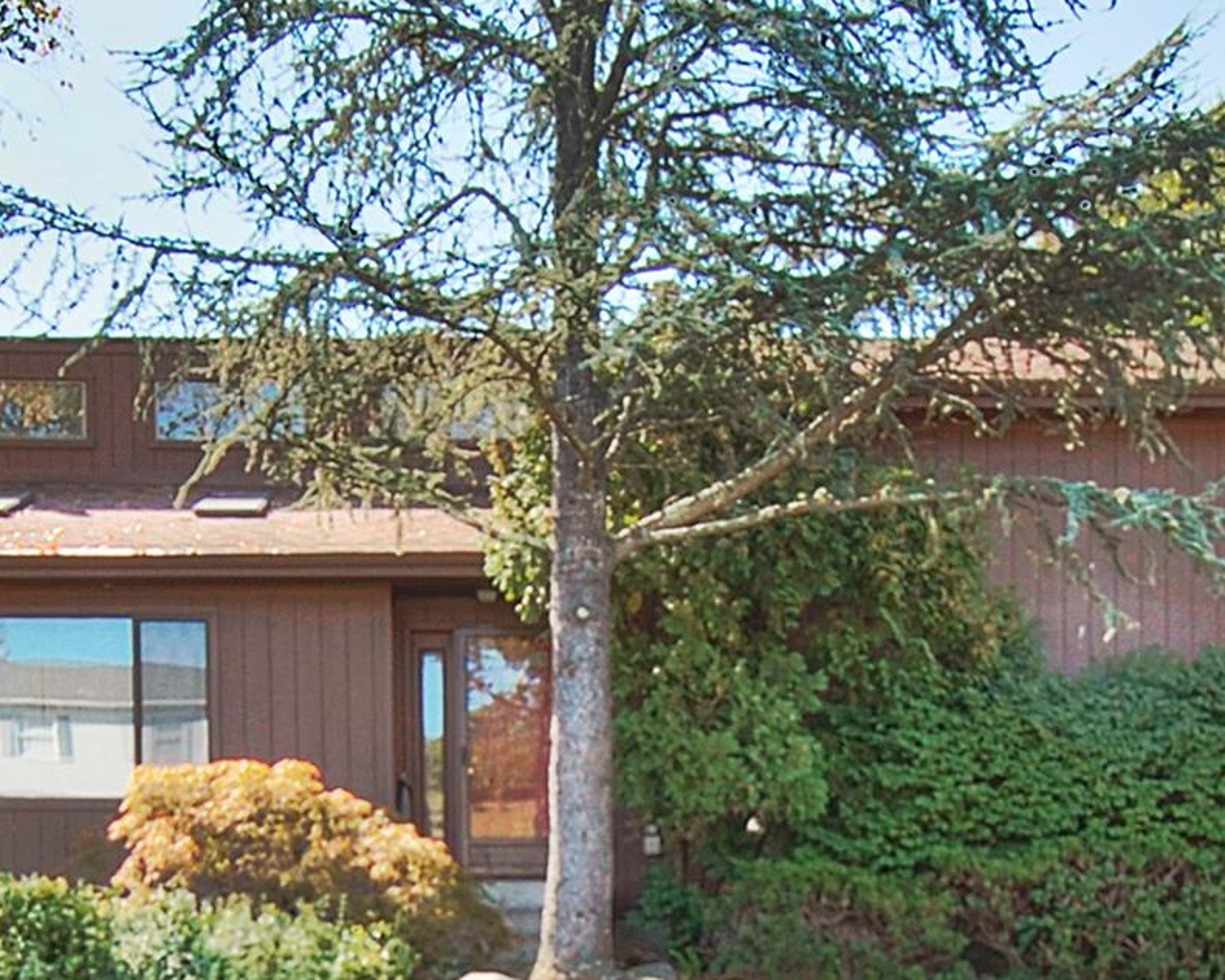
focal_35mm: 51
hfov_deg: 36.5
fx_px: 1849
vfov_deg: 28.8
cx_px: 488
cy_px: 838
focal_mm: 14
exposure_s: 1/25
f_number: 14
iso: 200
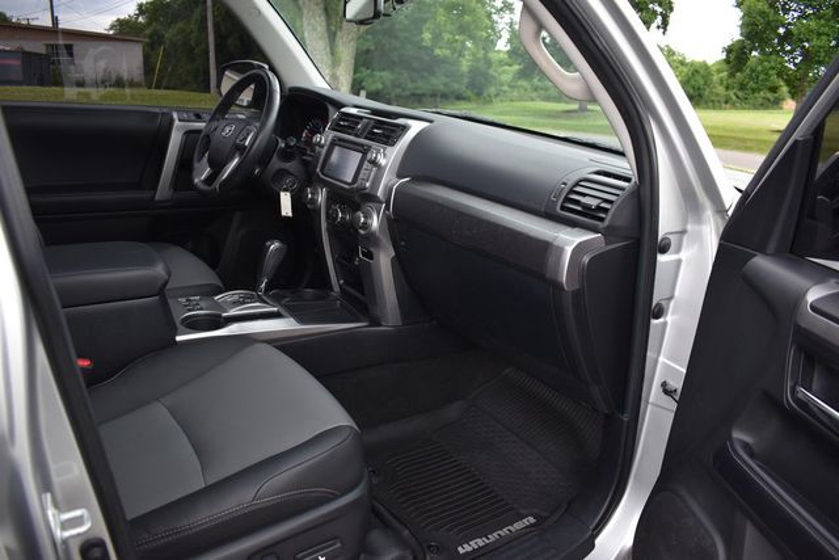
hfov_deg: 67.4
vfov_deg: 48.0
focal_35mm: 27
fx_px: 629
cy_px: 280
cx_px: 420
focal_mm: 18
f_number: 3.5
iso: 450
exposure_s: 1/250
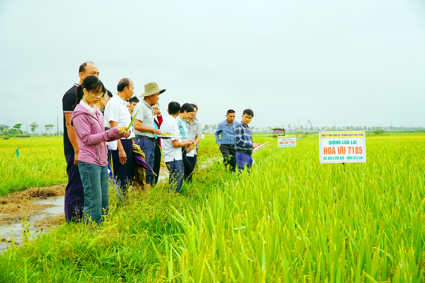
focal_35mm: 57
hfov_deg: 35.1
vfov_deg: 23.8
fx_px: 673
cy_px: 142
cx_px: 212
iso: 100
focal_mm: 38
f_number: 5
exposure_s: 1/160
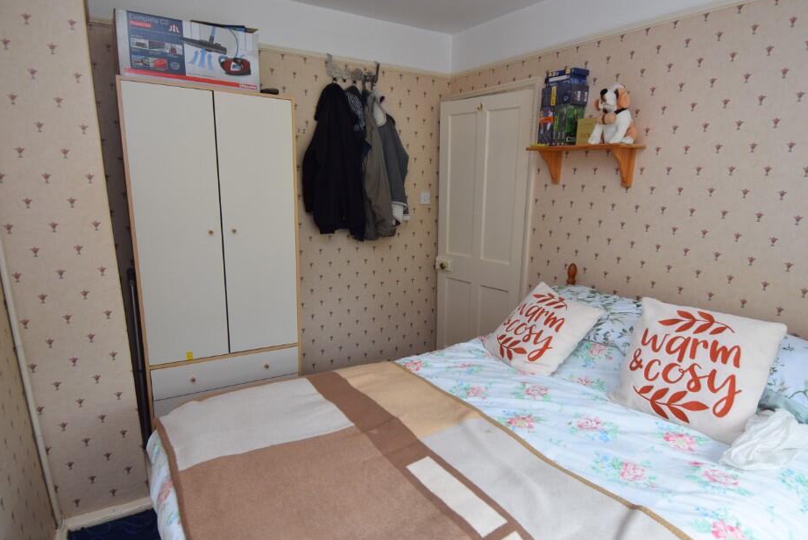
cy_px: 292
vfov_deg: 61.9
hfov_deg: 83.9
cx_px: 417
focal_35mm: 20
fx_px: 449
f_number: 4
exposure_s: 1/80
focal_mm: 12
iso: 400
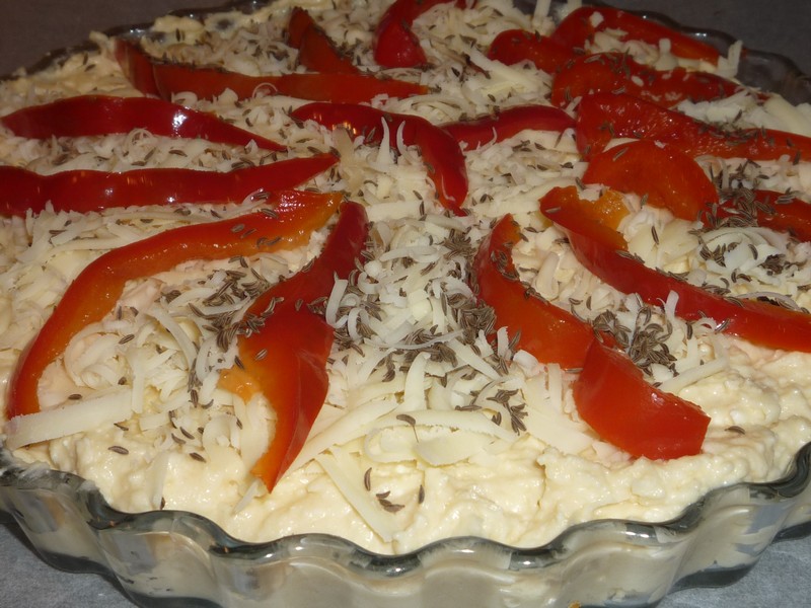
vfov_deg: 28.6
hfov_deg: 37.5
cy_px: 304
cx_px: 406
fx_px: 1195
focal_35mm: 51
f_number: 4
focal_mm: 6.3
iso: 100
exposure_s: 1/30
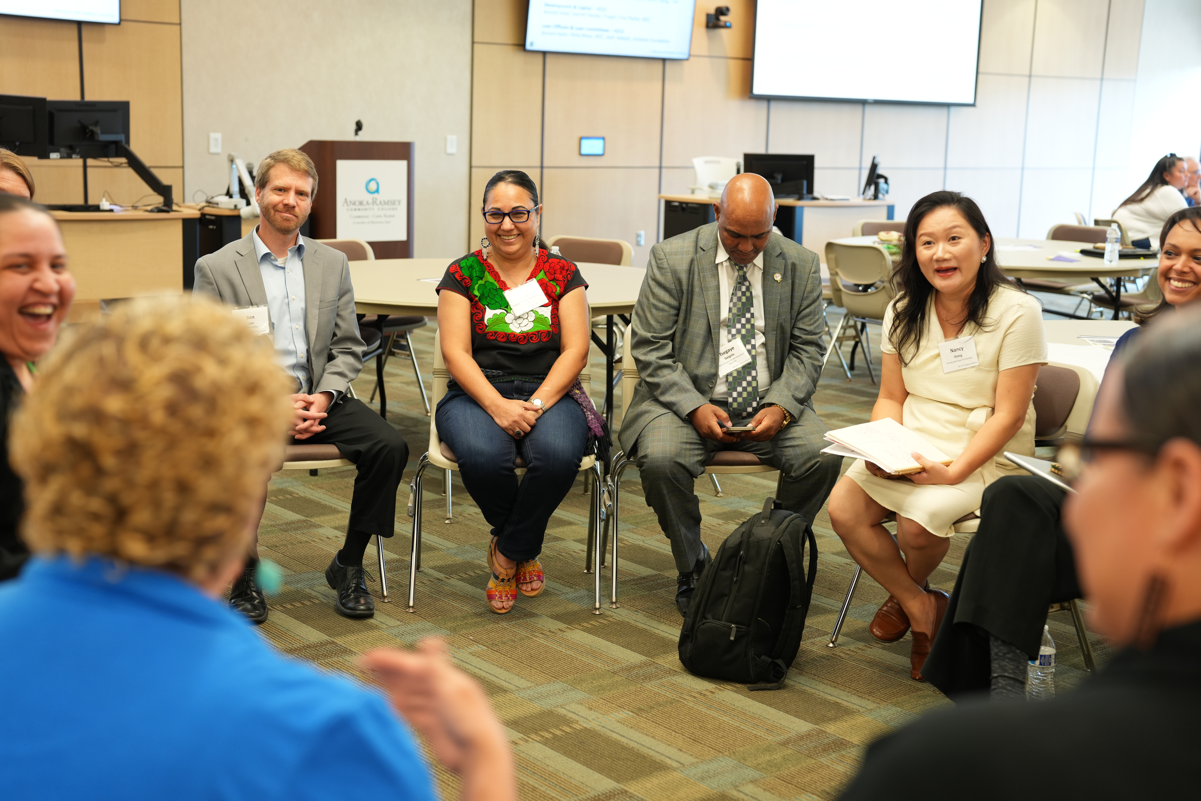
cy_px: 400
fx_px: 1668
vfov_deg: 27.0
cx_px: 600
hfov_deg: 39.6
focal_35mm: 50
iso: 500
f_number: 3.2
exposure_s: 1/30
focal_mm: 50
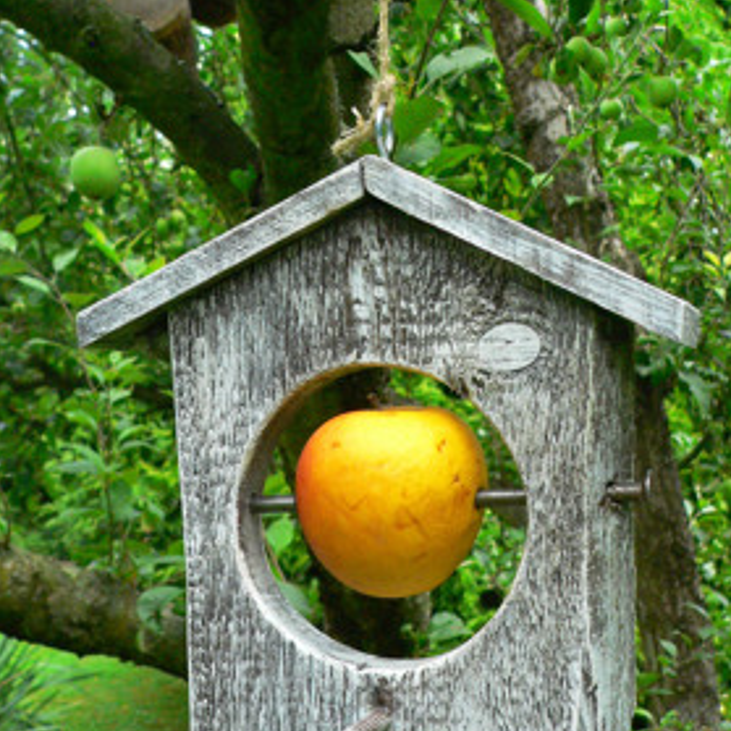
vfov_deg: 26.4
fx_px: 1553
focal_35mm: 65
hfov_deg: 26.5
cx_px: 363
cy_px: 445
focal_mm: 8.9
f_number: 4
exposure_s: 1/500
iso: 400
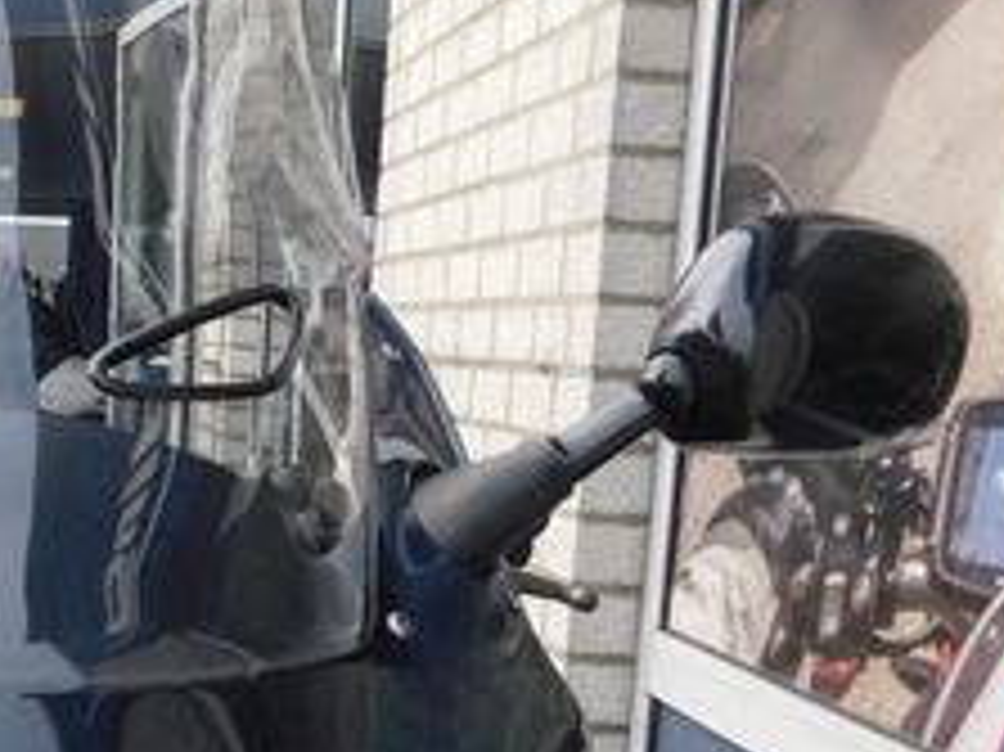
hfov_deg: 27.1
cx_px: -81
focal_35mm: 66
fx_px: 1913
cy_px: 657
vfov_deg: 21.8
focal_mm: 4
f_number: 3
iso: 125
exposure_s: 1/320
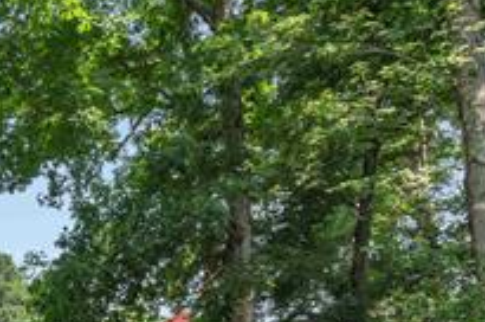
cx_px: 52
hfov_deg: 37.2
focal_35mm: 50
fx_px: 673
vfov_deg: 24.0
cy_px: 405
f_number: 9
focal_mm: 16
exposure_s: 1/100
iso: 160
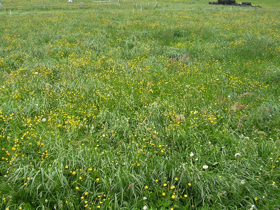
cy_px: 94
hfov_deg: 43.9
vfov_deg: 33.6
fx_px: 348
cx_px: 142
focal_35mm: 43
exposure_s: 1/280
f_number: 2.8
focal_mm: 5.8
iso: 100
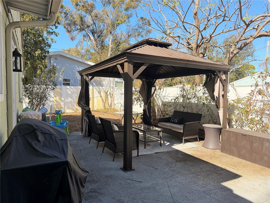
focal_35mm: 24
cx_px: 135
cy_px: 102
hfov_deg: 71.6
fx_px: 187
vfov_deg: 56.8
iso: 100
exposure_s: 1/2703
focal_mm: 6.76
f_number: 1.78
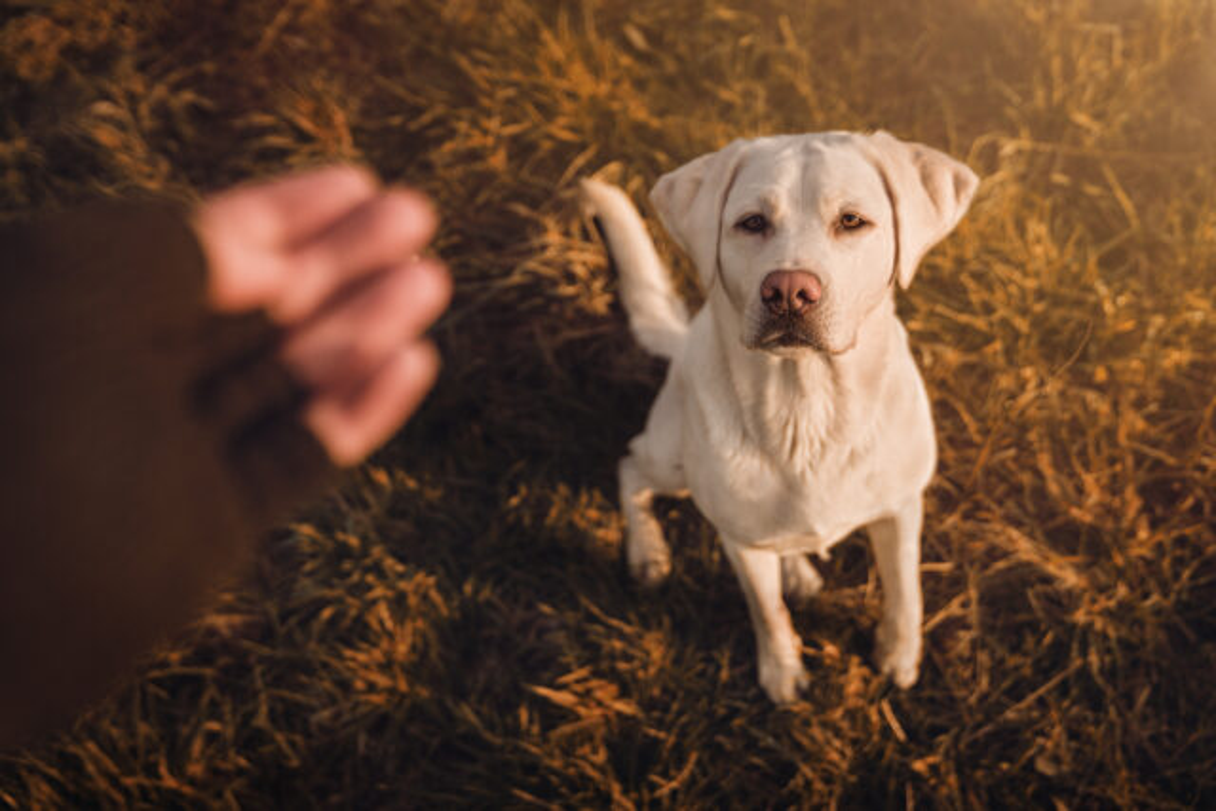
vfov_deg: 34.2
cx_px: 608
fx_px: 1318
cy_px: 406
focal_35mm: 39
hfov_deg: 49.5
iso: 320
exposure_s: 1/3200
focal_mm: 39
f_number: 2.8
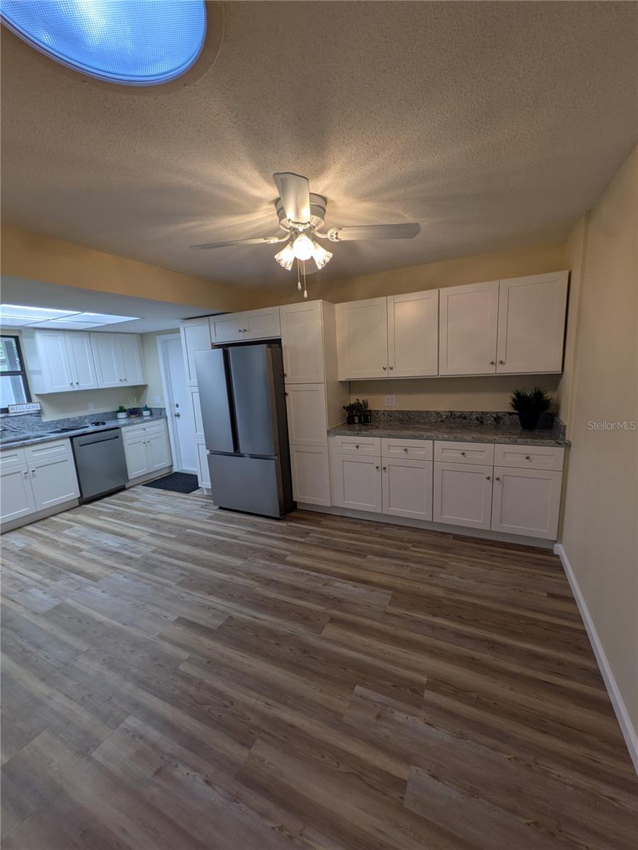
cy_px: 425
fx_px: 344
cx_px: 319
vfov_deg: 102.0
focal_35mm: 14
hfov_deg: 85.7
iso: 69
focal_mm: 1.83
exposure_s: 1/120
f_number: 2.2
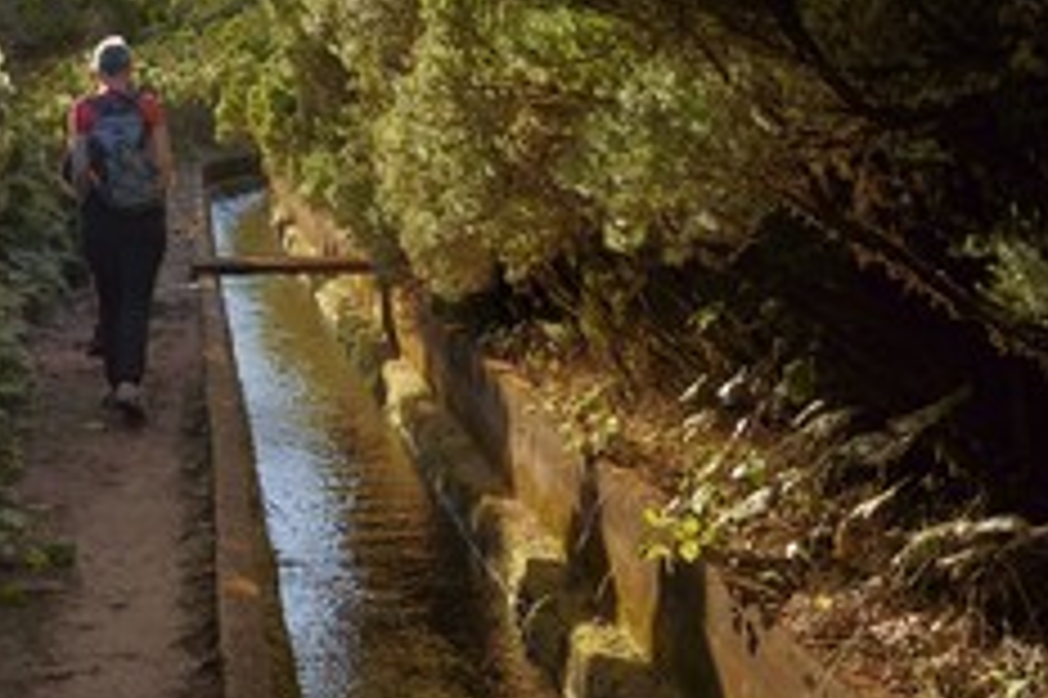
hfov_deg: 26.5
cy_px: 306
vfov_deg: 17.9
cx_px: 358
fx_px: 2211
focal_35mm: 76
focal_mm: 42
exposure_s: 1/80
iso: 200
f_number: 16
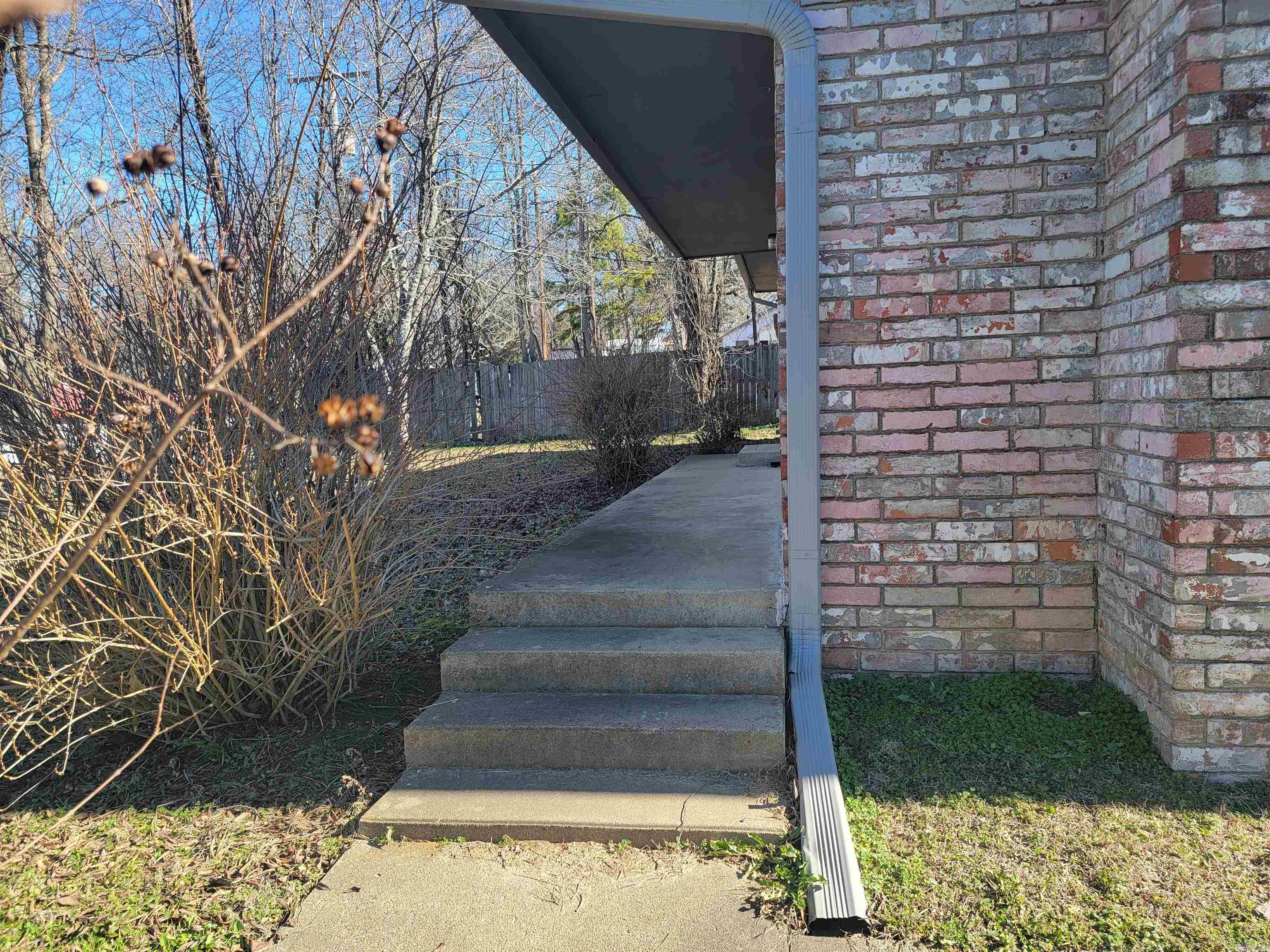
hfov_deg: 71.6
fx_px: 881
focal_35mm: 24
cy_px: 476
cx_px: 635
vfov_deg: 56.8
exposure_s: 1/212
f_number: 1.8
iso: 16
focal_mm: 6.7
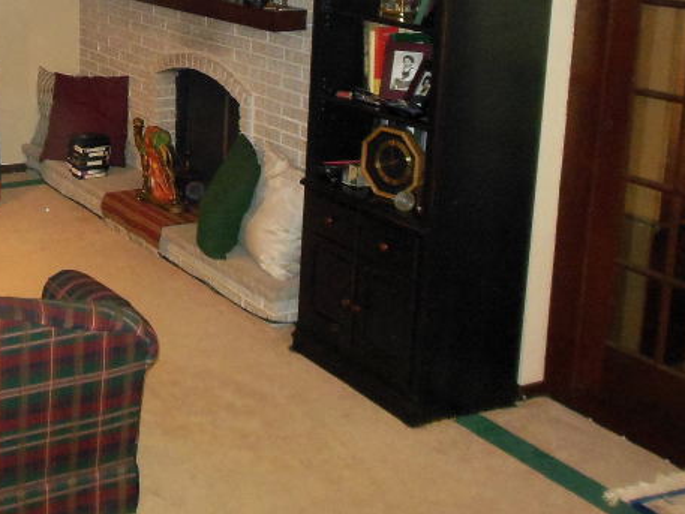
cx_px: 73
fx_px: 1108
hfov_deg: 32.7
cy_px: 120
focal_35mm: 56
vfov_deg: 25.8
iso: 1000
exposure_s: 1/25
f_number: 3.2
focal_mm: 4.5
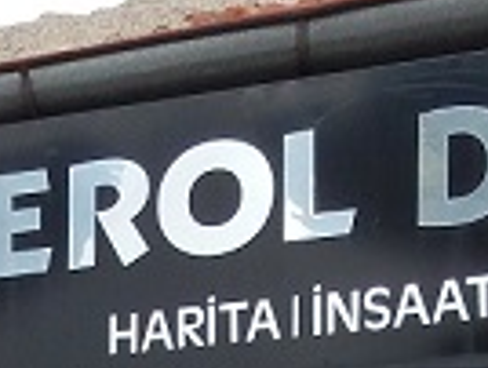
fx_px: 1935
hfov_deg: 13.9
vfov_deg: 9.8
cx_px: -115
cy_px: 814
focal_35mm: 137
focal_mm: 4.5
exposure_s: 1/800
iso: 125
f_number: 3.4
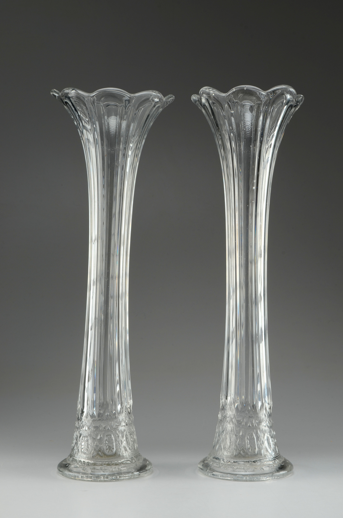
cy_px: 259
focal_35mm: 72
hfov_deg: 18.8
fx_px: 1034
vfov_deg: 28.1
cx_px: 172
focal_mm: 48
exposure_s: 1/80
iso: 100
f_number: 18
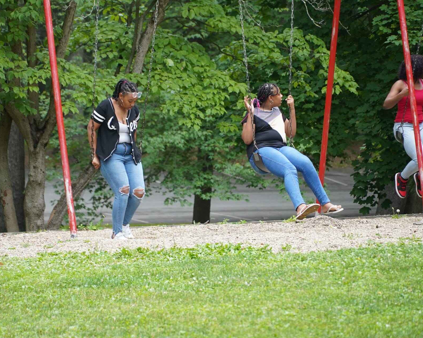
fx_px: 2841
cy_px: 169
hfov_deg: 8.5
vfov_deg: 6.8
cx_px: 193
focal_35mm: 227
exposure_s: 1/250
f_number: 5.6
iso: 1000
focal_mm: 134
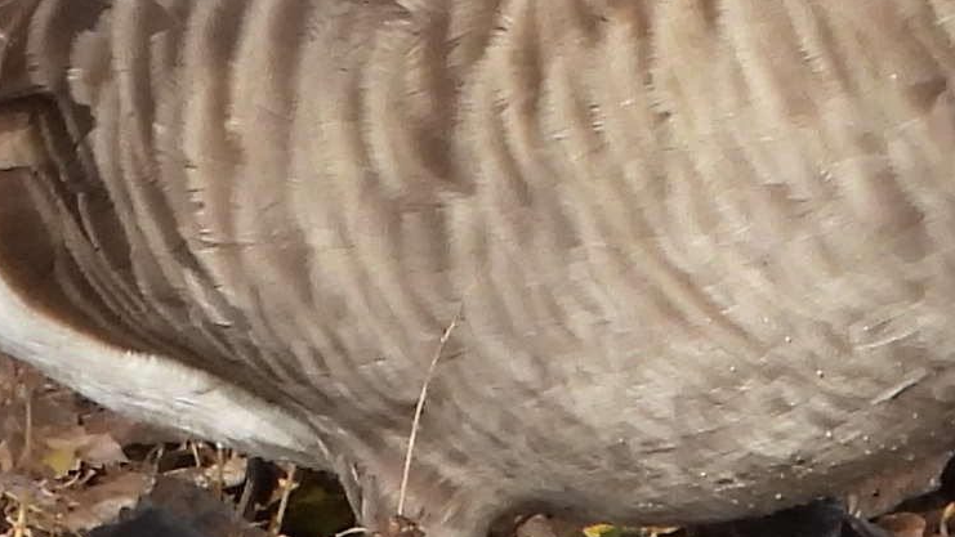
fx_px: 54931
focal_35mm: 2169
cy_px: -498
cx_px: 441
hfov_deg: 1.0
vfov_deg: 0.6
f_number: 4.5
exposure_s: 1/320
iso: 200
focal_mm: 57.5
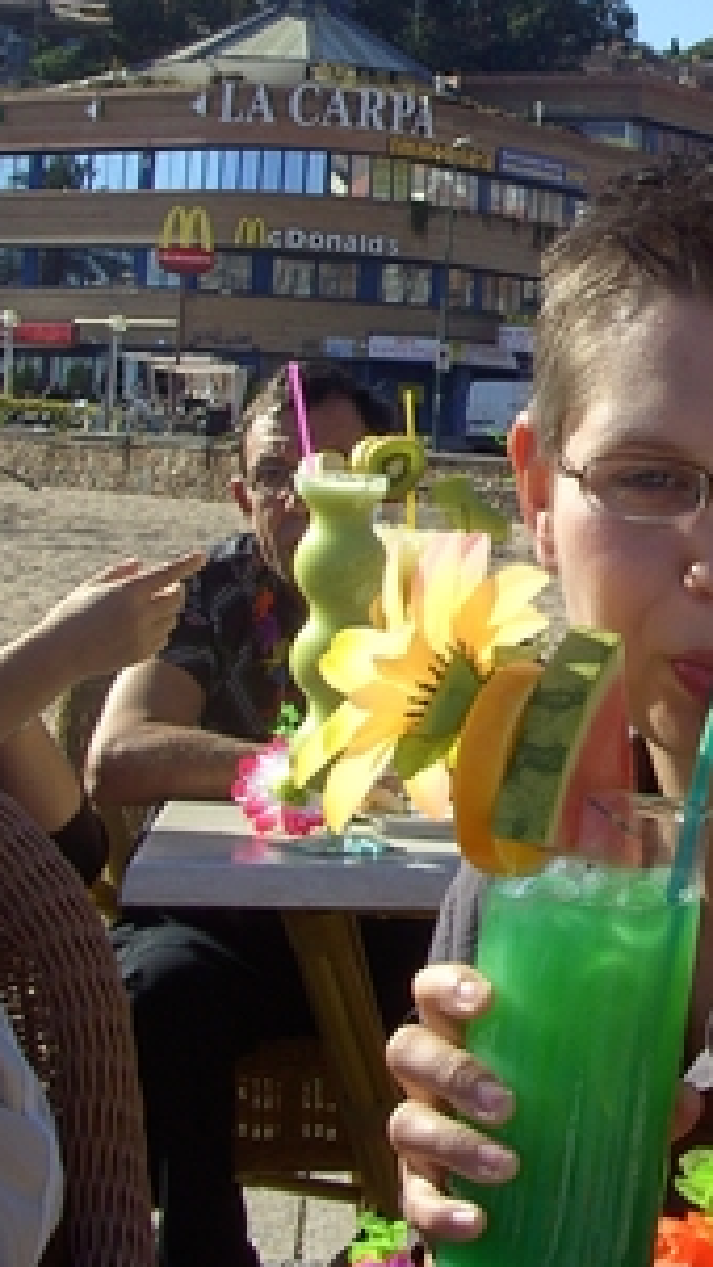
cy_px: 386
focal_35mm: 80
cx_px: 826
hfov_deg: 14.7
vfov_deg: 26.3
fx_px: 2687
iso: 64
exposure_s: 1/320
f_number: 5.6
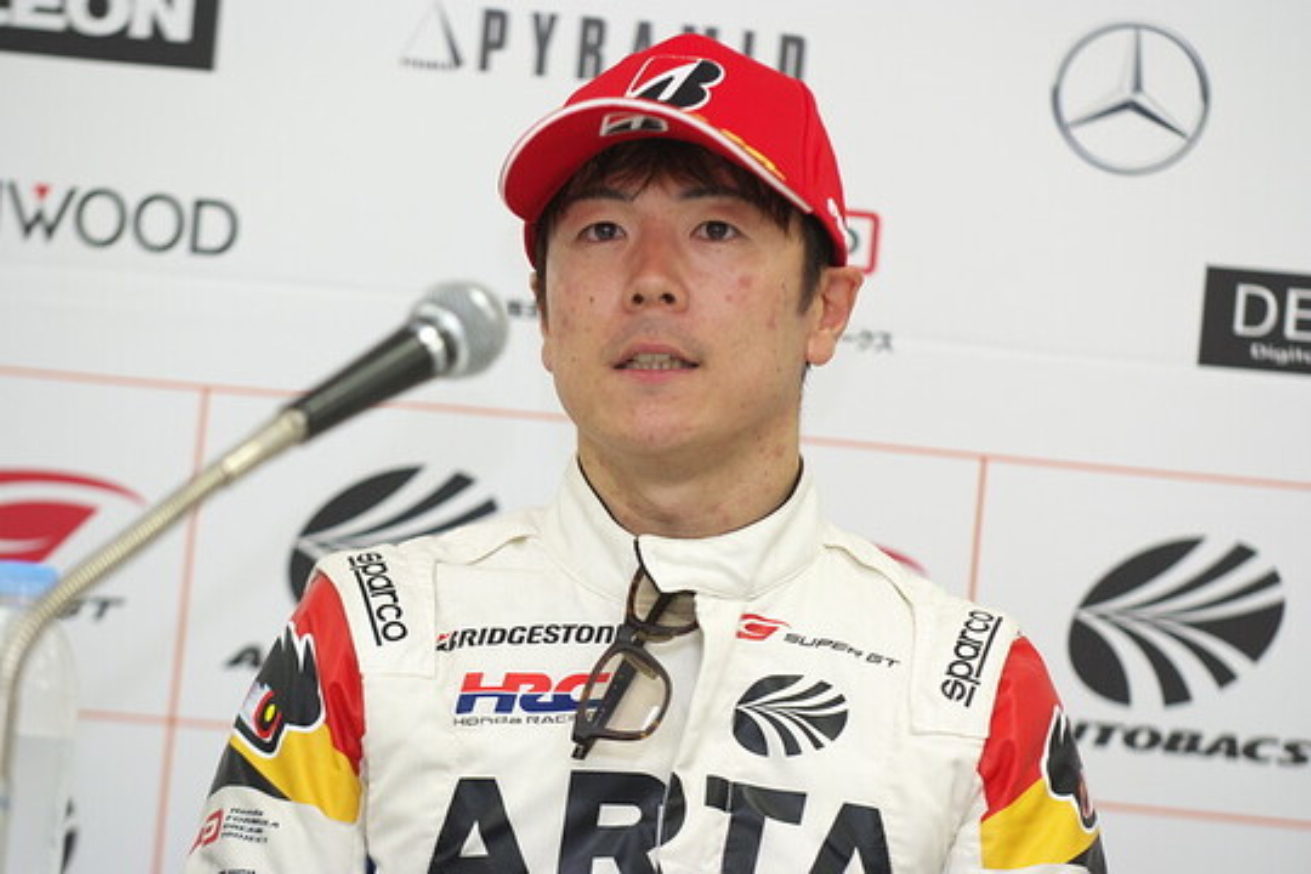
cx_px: 656
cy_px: 437
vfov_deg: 6.5
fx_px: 7647
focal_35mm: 210
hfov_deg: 9.8
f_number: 2.8
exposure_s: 1/200
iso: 400
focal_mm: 140
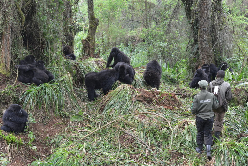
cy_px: 83
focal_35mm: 85
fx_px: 586
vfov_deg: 16.1
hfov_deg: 23.9
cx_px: 124
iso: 1800
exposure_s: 1/250
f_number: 5
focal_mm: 85
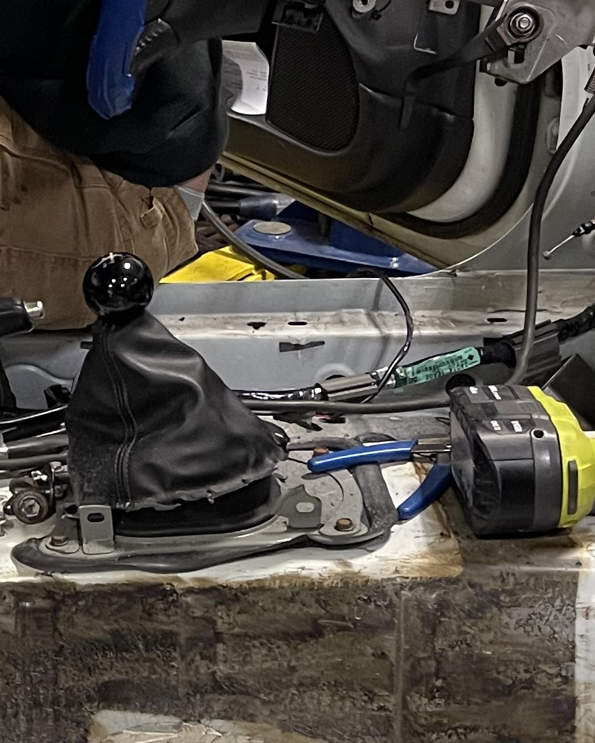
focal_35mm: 92
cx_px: -312
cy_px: 400
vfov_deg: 20.8
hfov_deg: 15.4
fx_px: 2024
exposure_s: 1/60
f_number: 1.6
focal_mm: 5.1
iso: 320
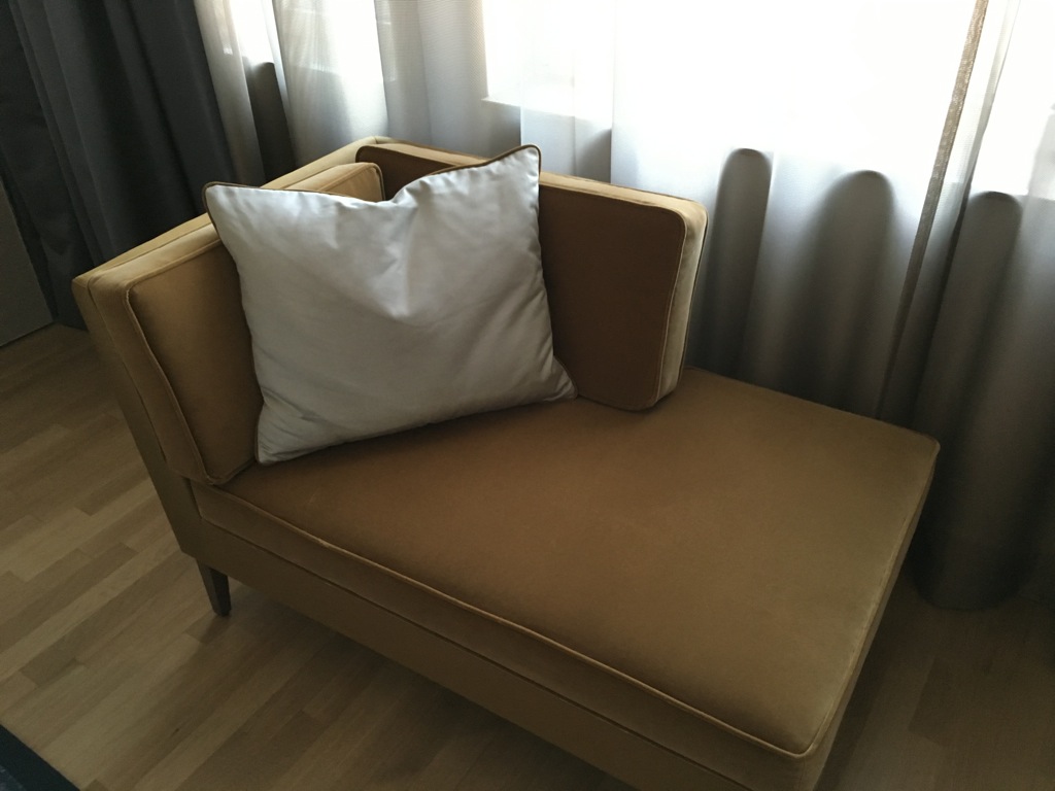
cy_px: 396
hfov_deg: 61.7
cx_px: 528
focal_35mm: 29
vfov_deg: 48.2
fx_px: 884
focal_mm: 4.15
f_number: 2.2
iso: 200
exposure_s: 1/20
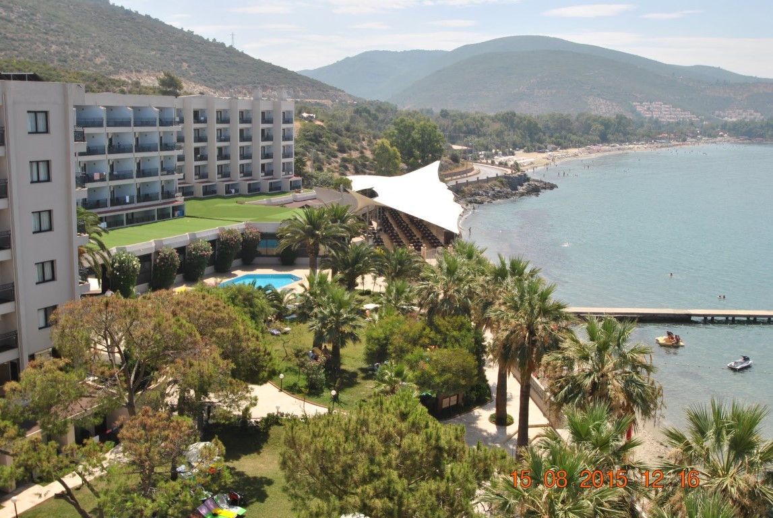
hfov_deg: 53.1
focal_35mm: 36
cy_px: 259
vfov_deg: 37.0
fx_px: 774
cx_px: 386
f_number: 10
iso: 100
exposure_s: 1/200
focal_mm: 24
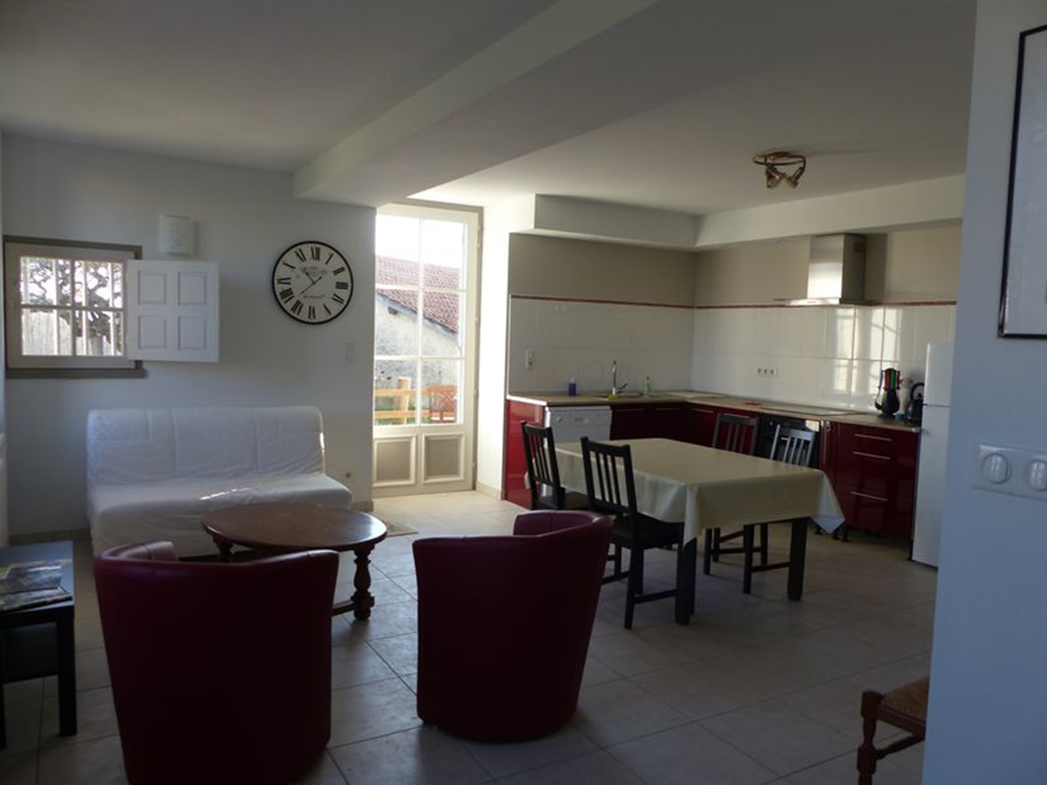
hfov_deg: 69.4
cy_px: 392
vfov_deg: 54.9
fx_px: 756
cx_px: 524
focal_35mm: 25
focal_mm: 4.5
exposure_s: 1/100
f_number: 2.8
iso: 100
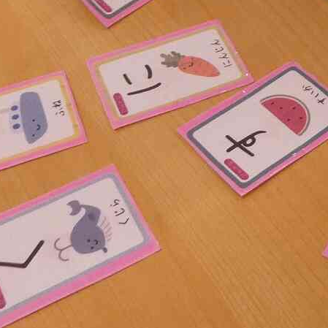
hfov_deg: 18.1
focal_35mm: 93
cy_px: -156
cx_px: 347
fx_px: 997
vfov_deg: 17.0
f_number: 3.3
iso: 250
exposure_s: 1/60
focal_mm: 4.3
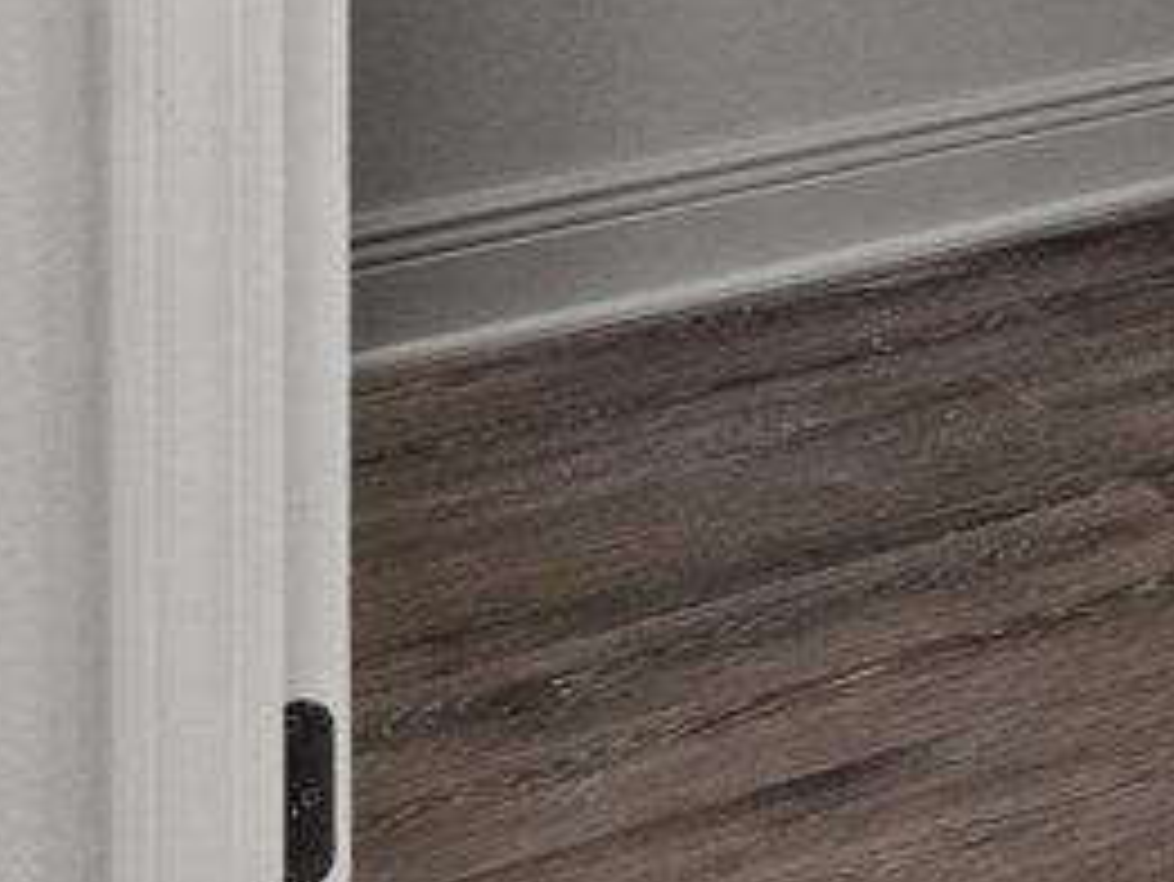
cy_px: -1051
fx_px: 3834
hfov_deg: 11.4
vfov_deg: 11.4
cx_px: 3419
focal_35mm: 113
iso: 400
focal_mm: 10
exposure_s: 1/1.25
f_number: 9
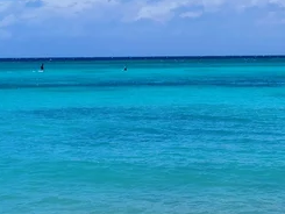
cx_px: 254
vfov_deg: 13.4
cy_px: 24
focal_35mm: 110
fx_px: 906
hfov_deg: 17.6
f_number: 1.6
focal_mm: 5.56
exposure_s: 1/9709
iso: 50
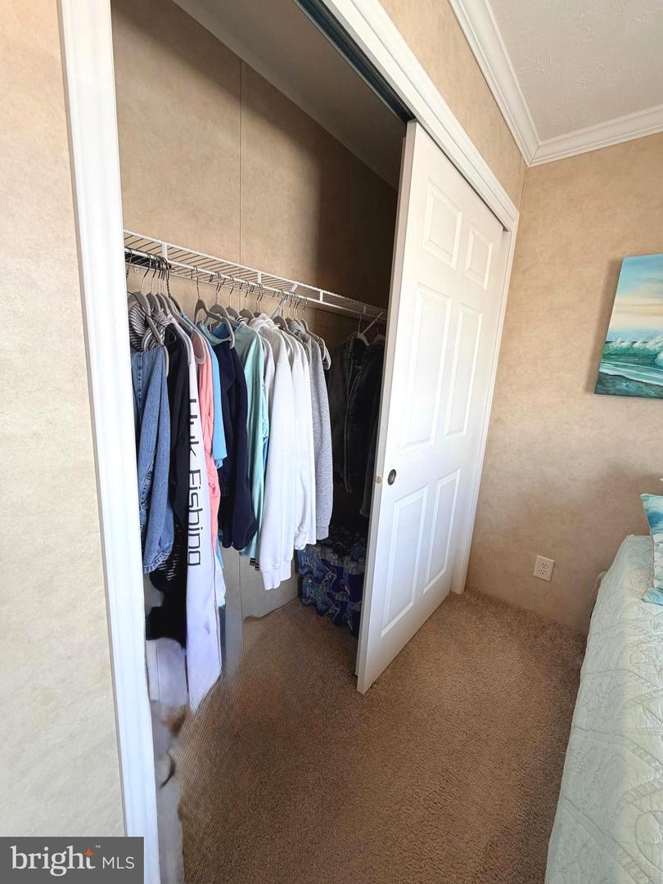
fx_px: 358
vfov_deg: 102.1
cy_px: 442
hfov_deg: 85.7
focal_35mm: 14
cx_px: 332
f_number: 2.2
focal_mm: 2.22
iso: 125
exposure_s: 1/120
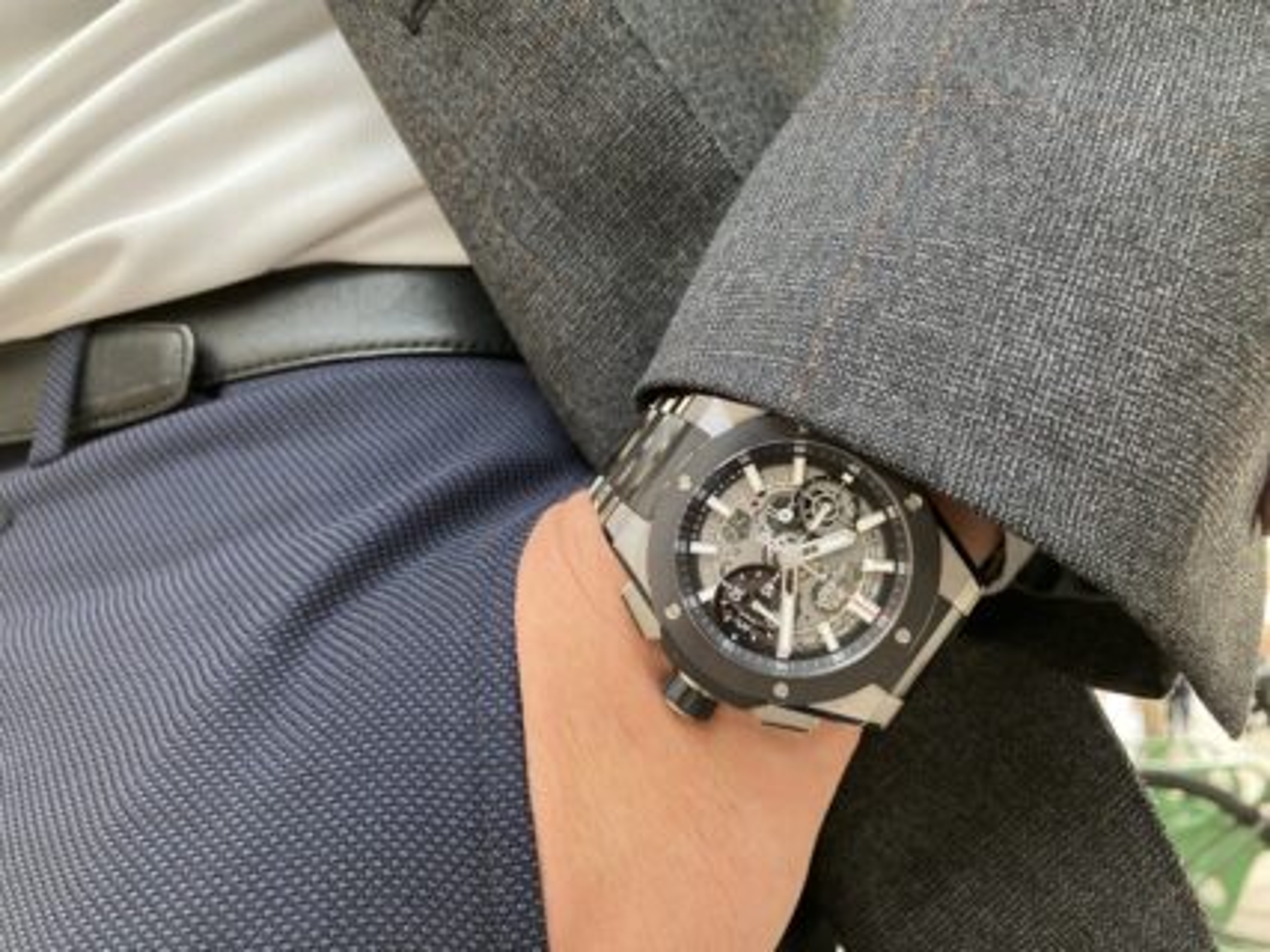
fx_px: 1027
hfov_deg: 63.5
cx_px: 635
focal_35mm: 28
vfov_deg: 49.7
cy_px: 476
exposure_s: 1/50
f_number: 1.8
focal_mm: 3.99
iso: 50
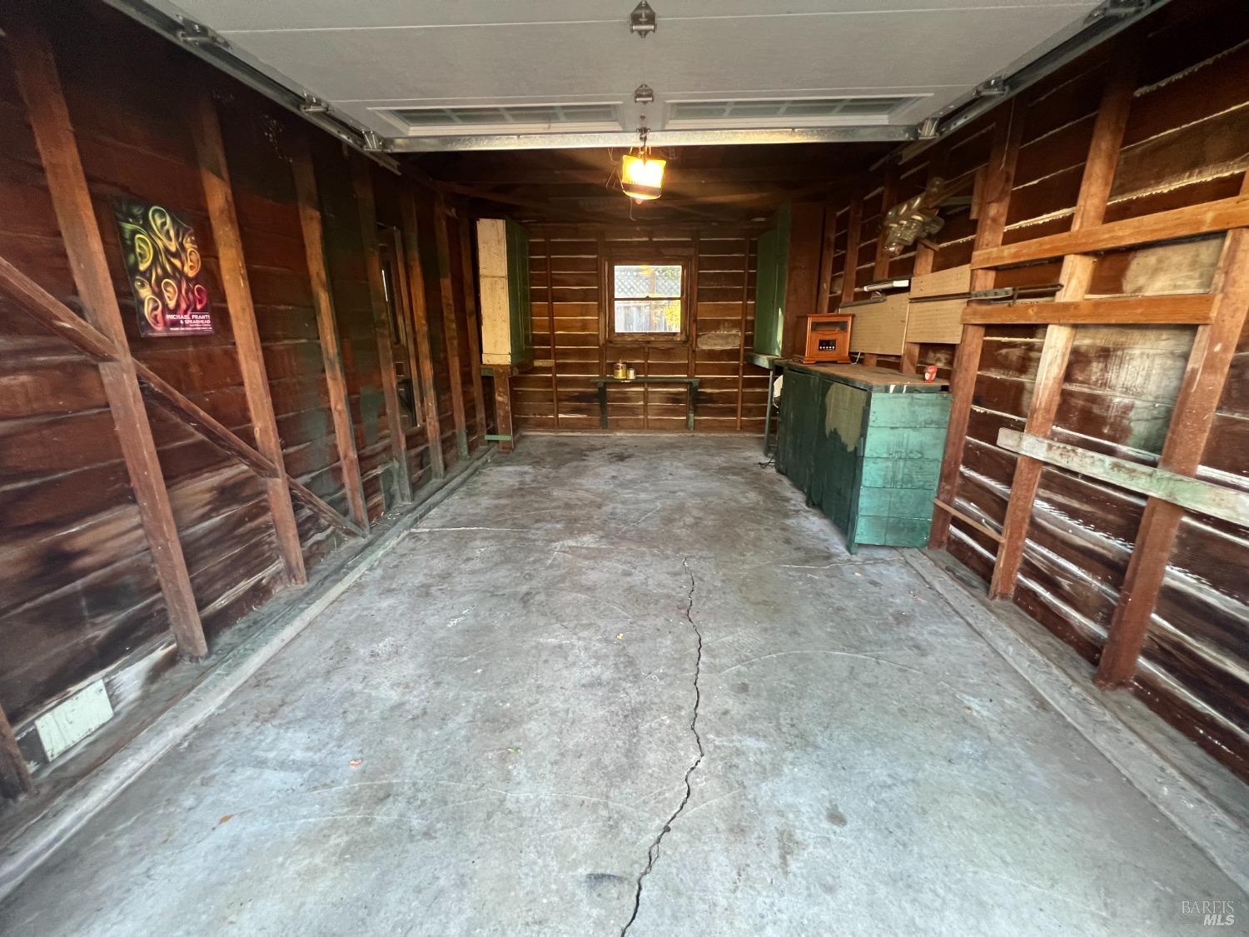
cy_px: 468
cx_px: 624
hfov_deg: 106.2
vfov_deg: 89.9
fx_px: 469
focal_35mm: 13
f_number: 1.8
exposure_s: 1/78
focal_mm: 1.57
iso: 250
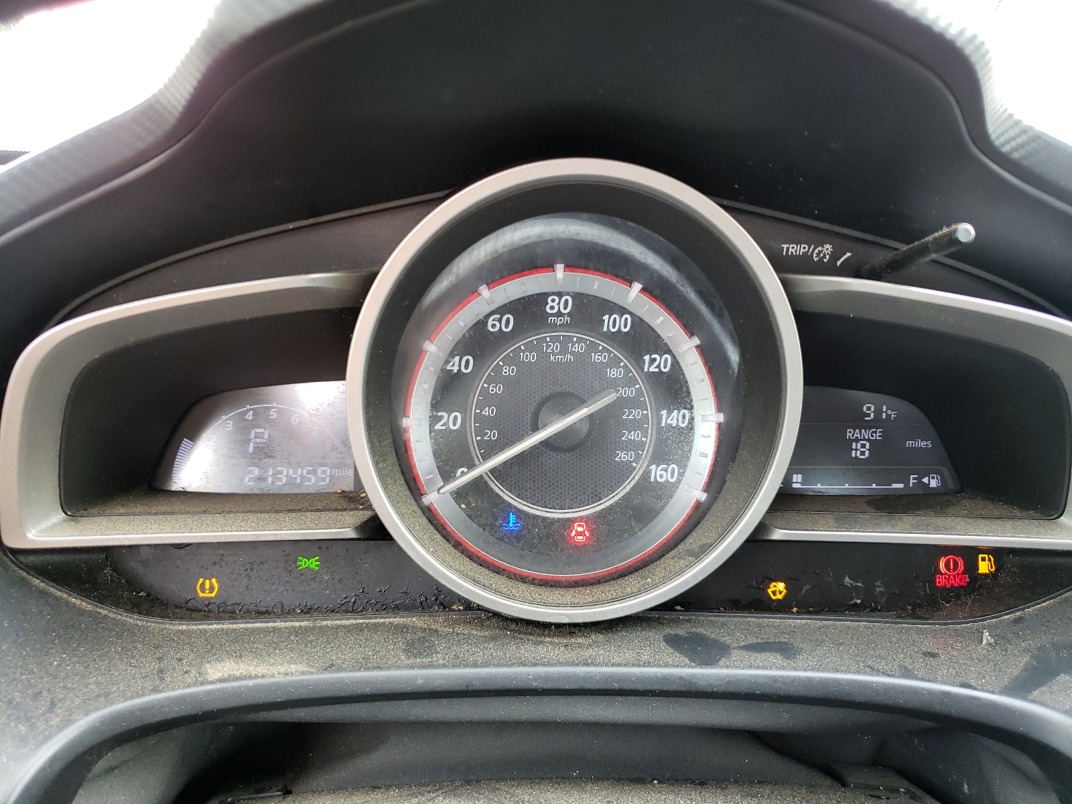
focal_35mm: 26
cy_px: 402
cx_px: 536
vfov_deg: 53.1
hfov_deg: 67.3
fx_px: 805
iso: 84
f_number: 1.5
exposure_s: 1/60.2
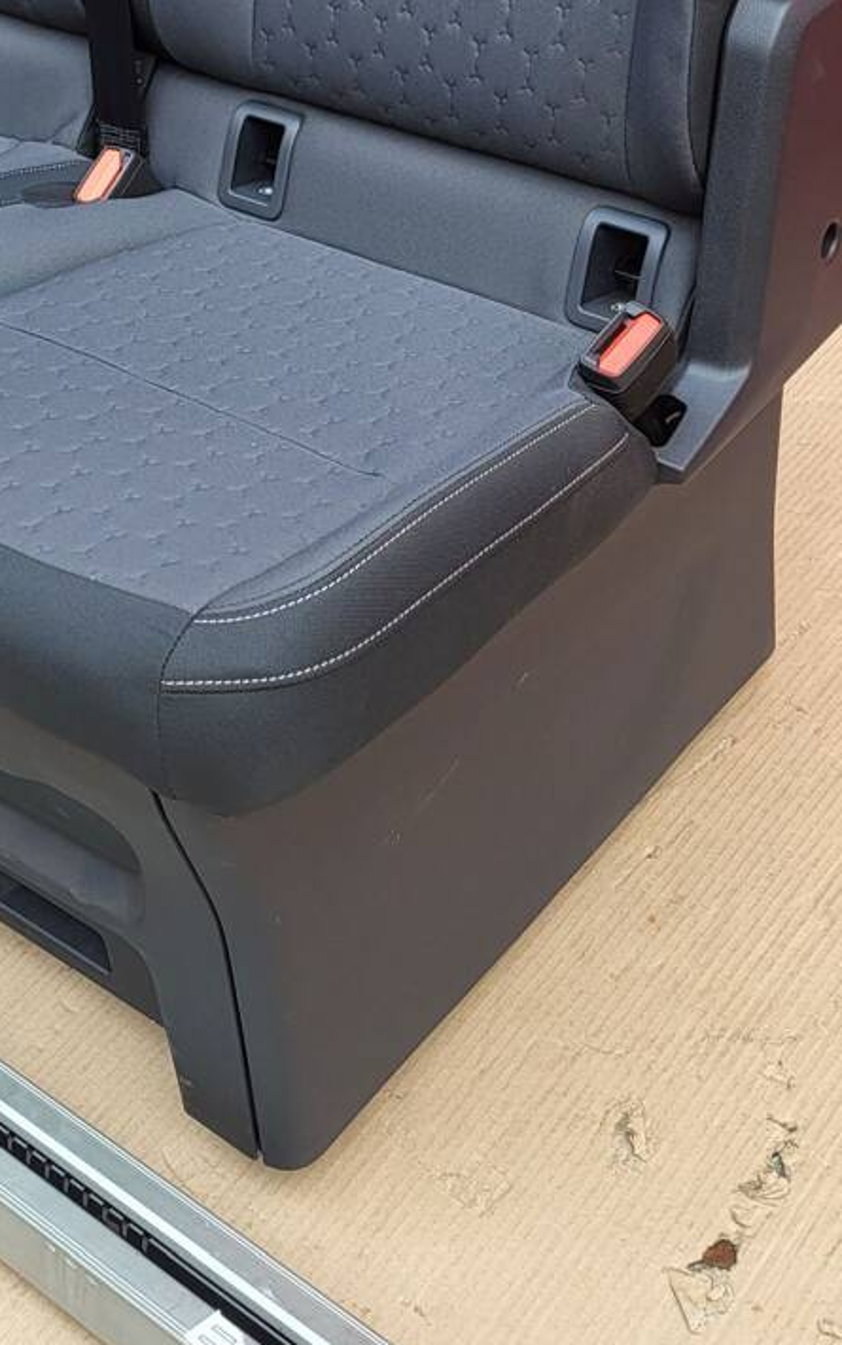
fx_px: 2274
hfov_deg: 20.9
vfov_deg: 31.3
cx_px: 313
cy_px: 119
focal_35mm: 62
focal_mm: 5.4
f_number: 1.8
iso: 40
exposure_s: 1/109
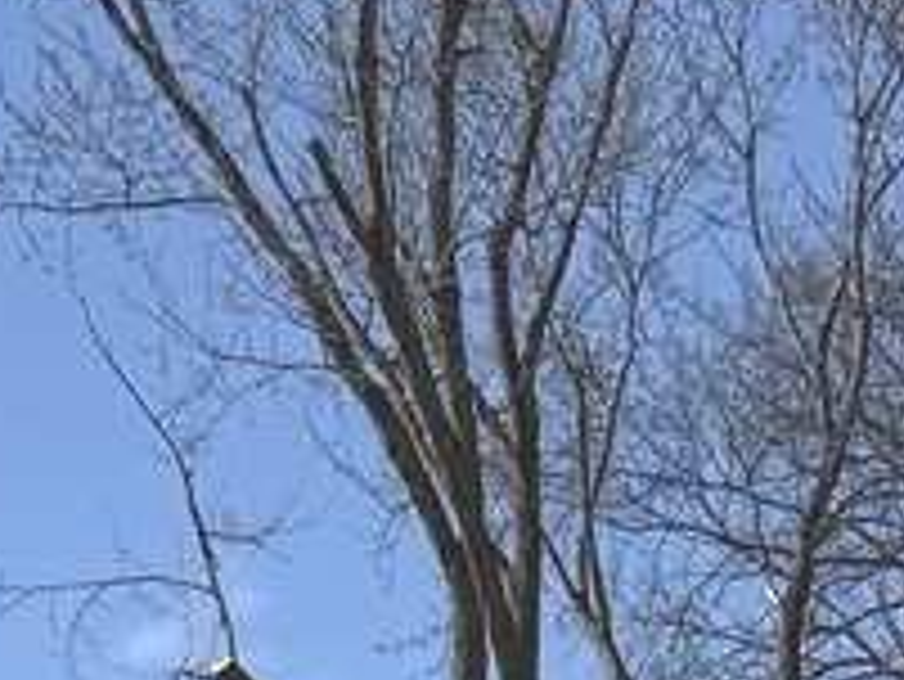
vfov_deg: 8.2
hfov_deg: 11.2
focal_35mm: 172
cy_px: 1360
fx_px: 4494
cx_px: 1156
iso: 80
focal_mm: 6.76
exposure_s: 1/9091
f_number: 1.78
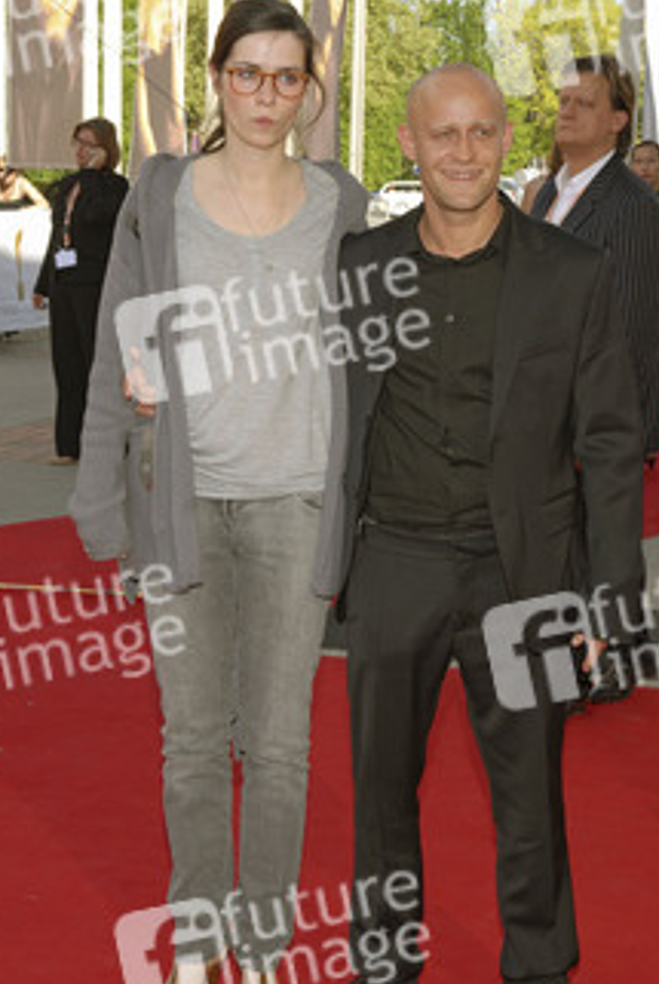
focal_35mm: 71
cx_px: 365
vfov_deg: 28.4
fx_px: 1943
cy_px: 484
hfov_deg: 19.2
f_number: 9
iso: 200
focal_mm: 38
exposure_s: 1/160
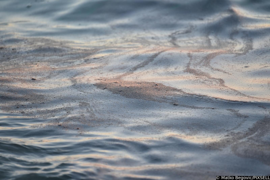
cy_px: 90
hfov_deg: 10.3
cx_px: 135
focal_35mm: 200
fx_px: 1500
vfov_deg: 6.9
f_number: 3.2
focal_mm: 200
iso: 100
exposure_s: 1/125
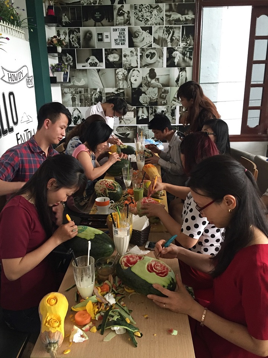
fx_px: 299
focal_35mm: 29
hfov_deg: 48.2
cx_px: 134
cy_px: 179
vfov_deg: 61.7
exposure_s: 1/33
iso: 200
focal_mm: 4.15
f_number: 2.2
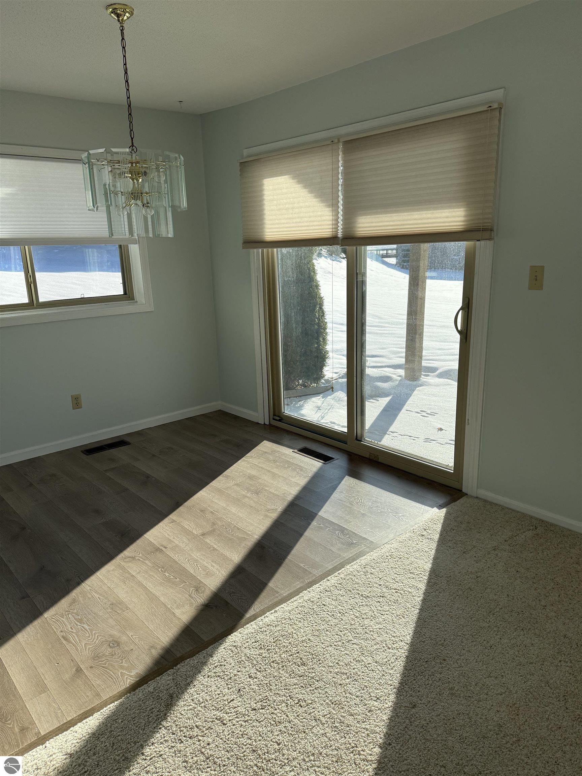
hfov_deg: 56.8
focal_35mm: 24
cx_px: 291
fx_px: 538
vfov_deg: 71.6
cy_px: 388
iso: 100
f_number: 1.78
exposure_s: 1/2801
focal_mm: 6.76
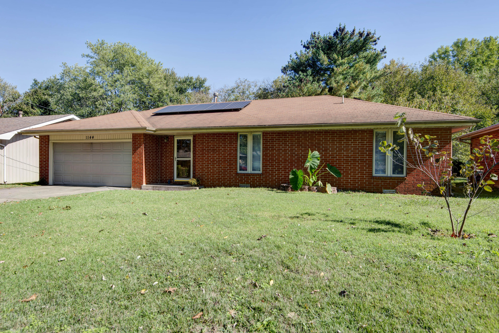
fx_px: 305
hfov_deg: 78.6
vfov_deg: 57.2
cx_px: 250
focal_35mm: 22
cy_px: 166
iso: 100
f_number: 6.3
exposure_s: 1/320
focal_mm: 22
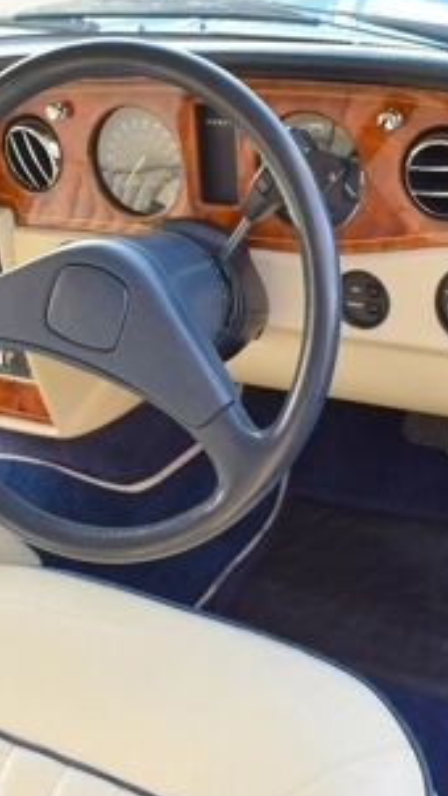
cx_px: 293
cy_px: 384
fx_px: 950
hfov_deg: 26.4
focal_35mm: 45
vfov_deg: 45.5
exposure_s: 1/100
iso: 400
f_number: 5
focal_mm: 18
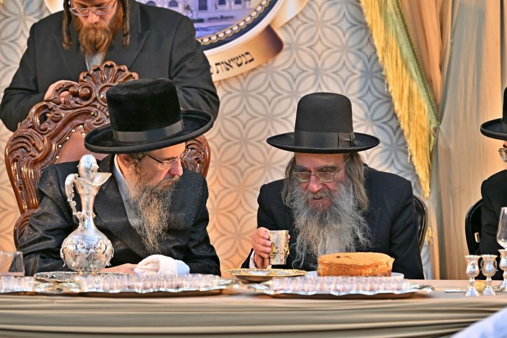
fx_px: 3268
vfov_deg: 5.9
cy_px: 169
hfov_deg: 8.9
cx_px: 254
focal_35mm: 232
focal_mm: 155
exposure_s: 1/160
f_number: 2.8
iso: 400
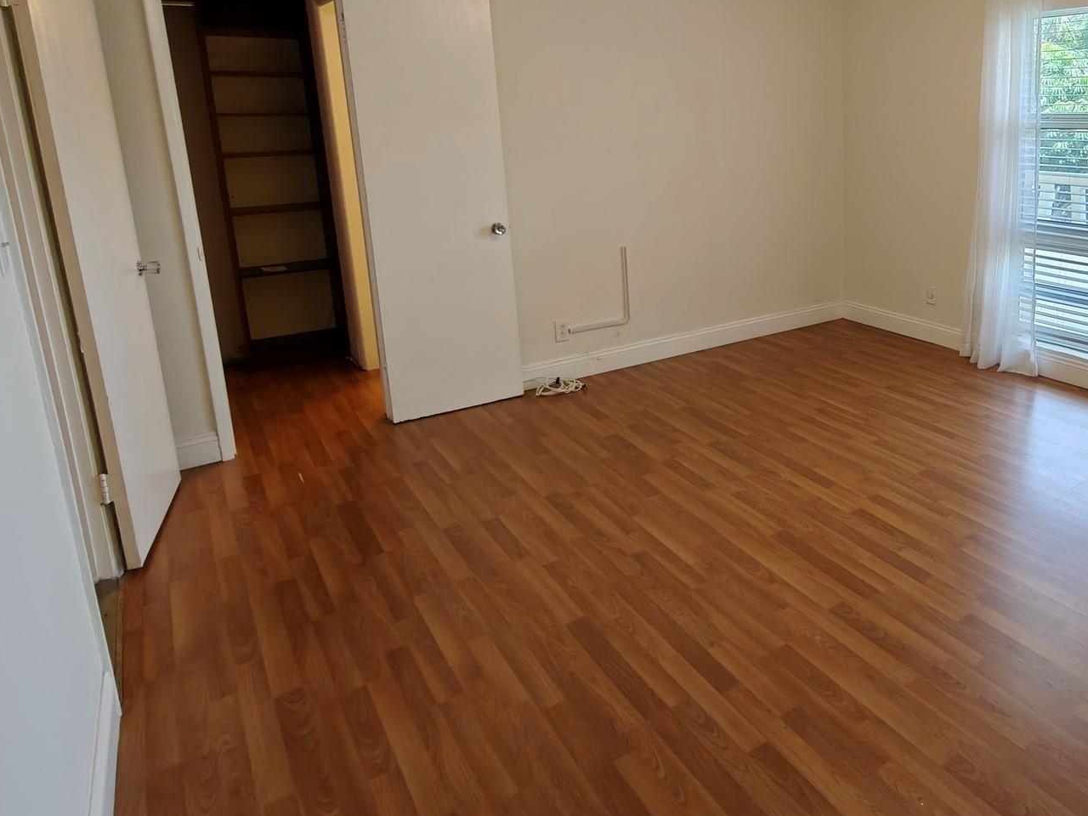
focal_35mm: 24
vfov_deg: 55.6
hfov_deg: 66.5
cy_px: 269
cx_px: 835
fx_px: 754
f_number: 2
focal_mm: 2.3
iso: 250
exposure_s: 1/120
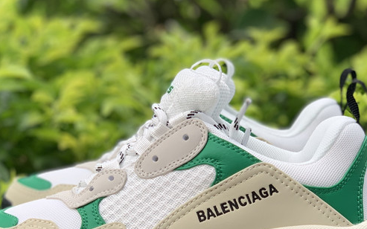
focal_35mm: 95
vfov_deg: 13.6
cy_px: 230
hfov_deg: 21.9
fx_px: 950
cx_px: 194
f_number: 2.4
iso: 25
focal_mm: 6
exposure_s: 1/122
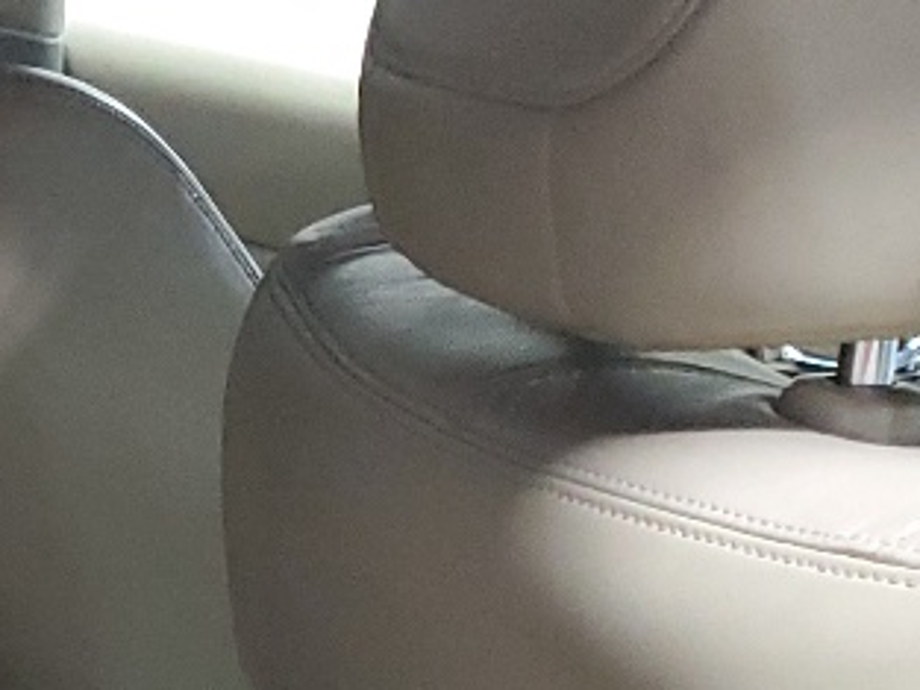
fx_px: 3536
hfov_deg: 13.1
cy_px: 819
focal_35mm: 133
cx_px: -858
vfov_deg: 11.0
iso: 333
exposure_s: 1/60.2
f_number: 1.5
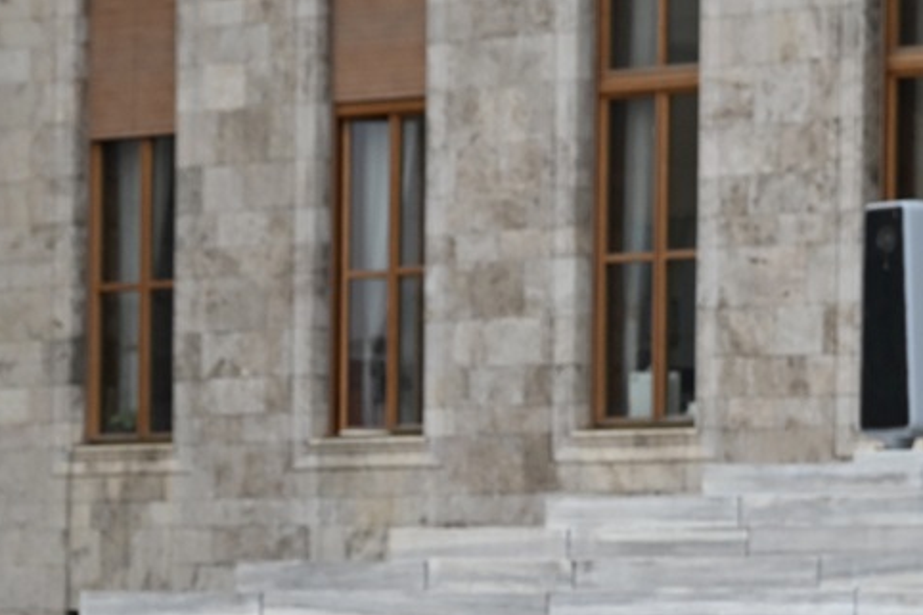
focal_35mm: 279
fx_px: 7150
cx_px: 601
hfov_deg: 7.4
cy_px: 809
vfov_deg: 4.9
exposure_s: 1/400
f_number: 5
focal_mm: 70
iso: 400
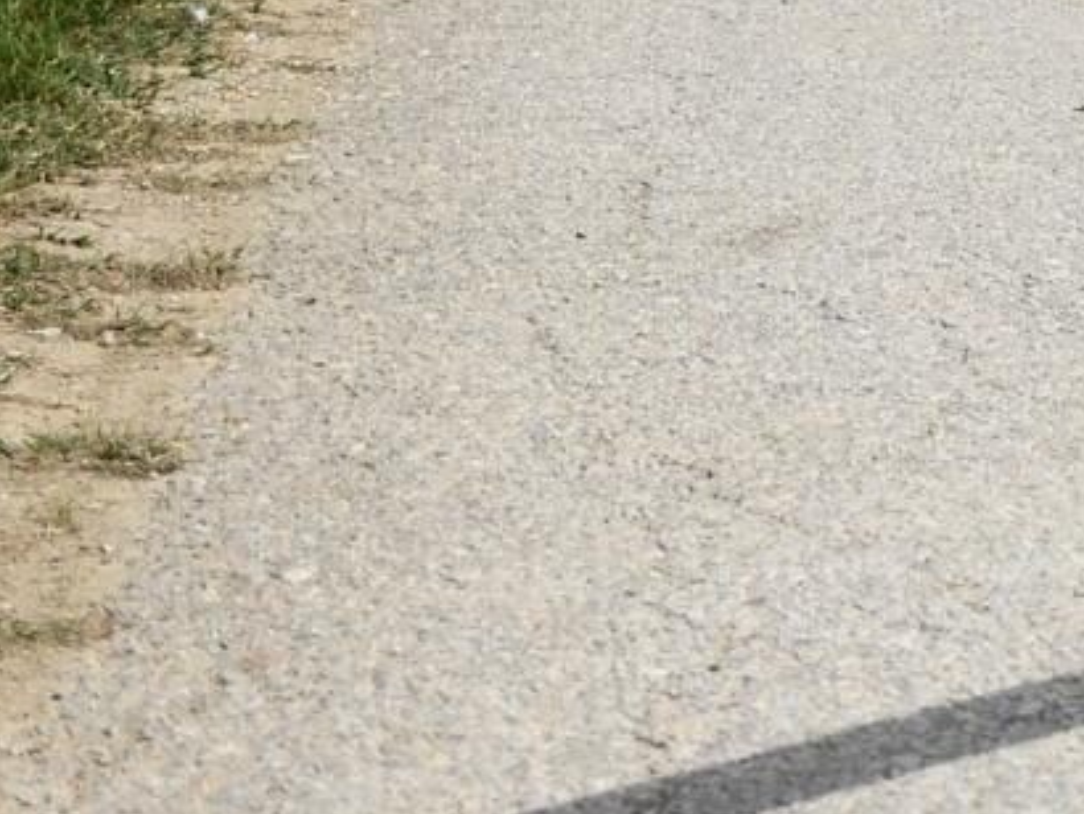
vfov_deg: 8.1
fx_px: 5640
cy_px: -392
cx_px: 1898
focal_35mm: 180
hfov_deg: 10.4
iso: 500
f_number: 4
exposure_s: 1/8000
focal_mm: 32
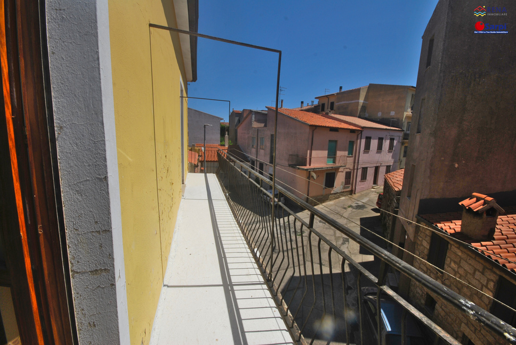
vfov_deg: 77.5
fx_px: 215
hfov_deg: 100.3
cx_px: 258
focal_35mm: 15
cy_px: 172
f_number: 14
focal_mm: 10
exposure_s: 1/200
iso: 100
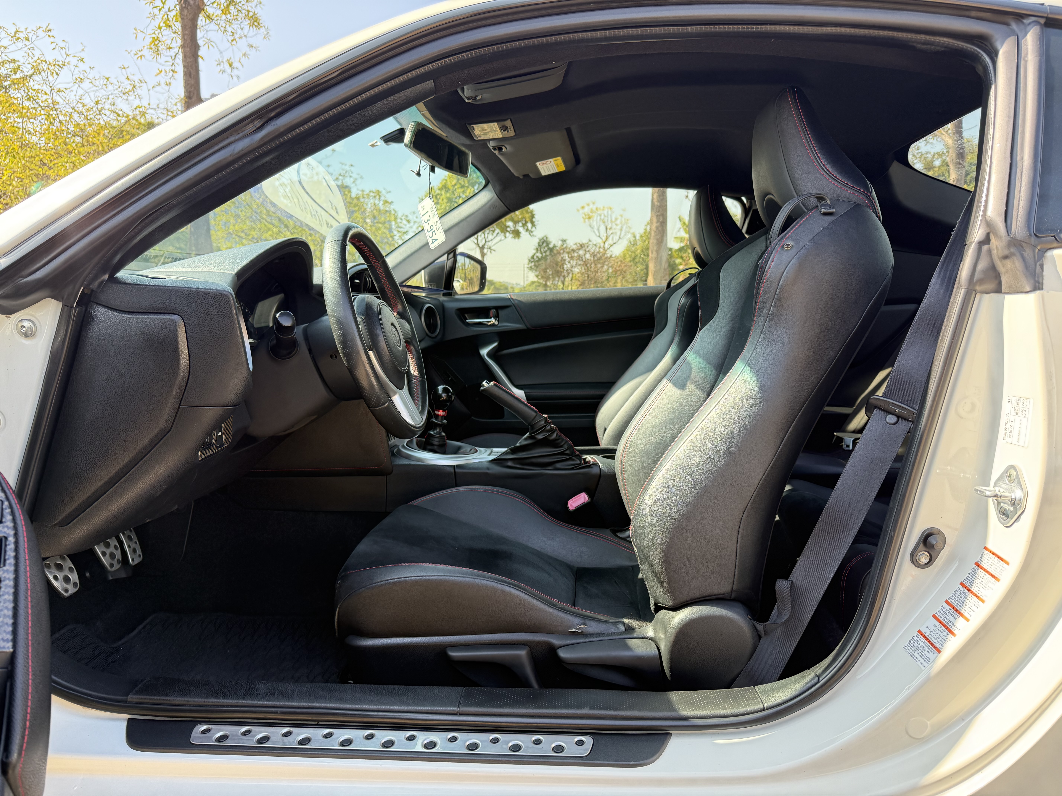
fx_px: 736
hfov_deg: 71.6
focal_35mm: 24
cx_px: 531
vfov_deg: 56.8
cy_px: 398
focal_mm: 6.76
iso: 100
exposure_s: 1/367
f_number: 1.78
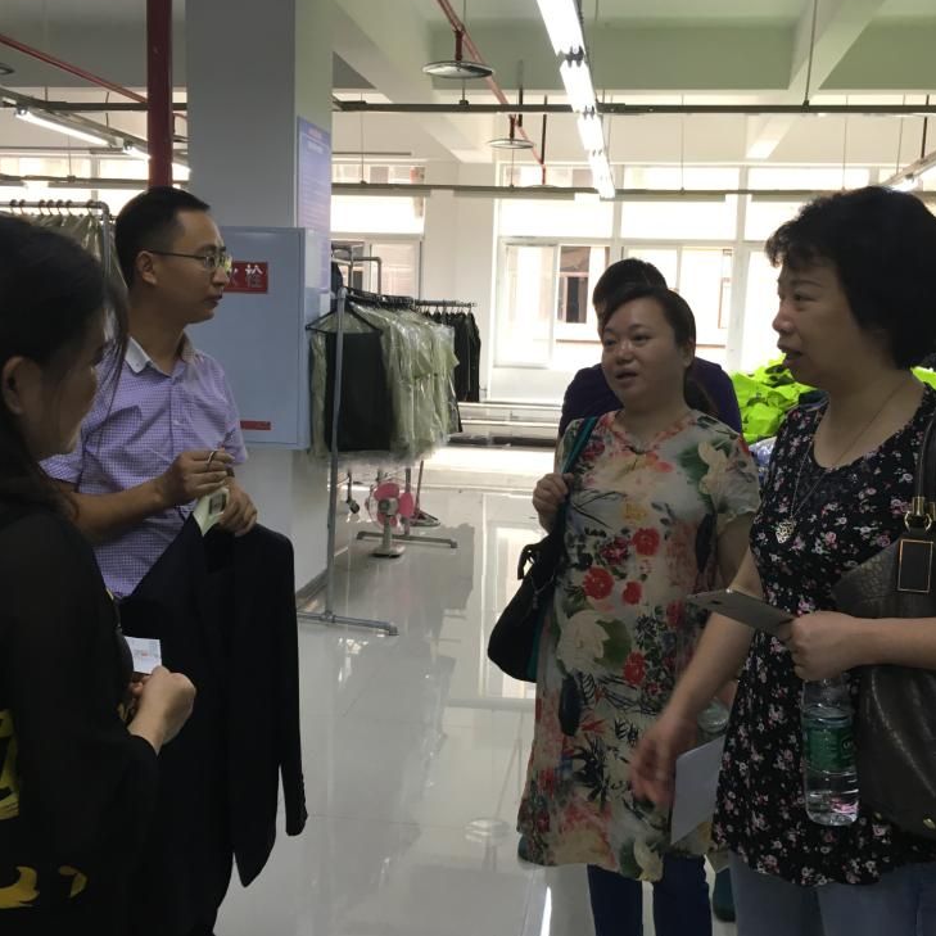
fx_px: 1101
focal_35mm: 36
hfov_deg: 46.0
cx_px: 471
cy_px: 472
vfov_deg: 46.0
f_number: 2.2
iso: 64
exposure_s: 1/33
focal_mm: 4.15
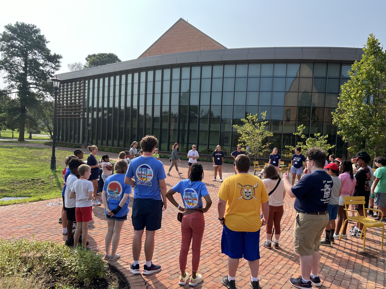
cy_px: 147
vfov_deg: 51.4
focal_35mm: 27
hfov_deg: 65.3
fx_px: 301
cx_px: 200
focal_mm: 5.7
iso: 50
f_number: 1.5
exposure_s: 1/2083
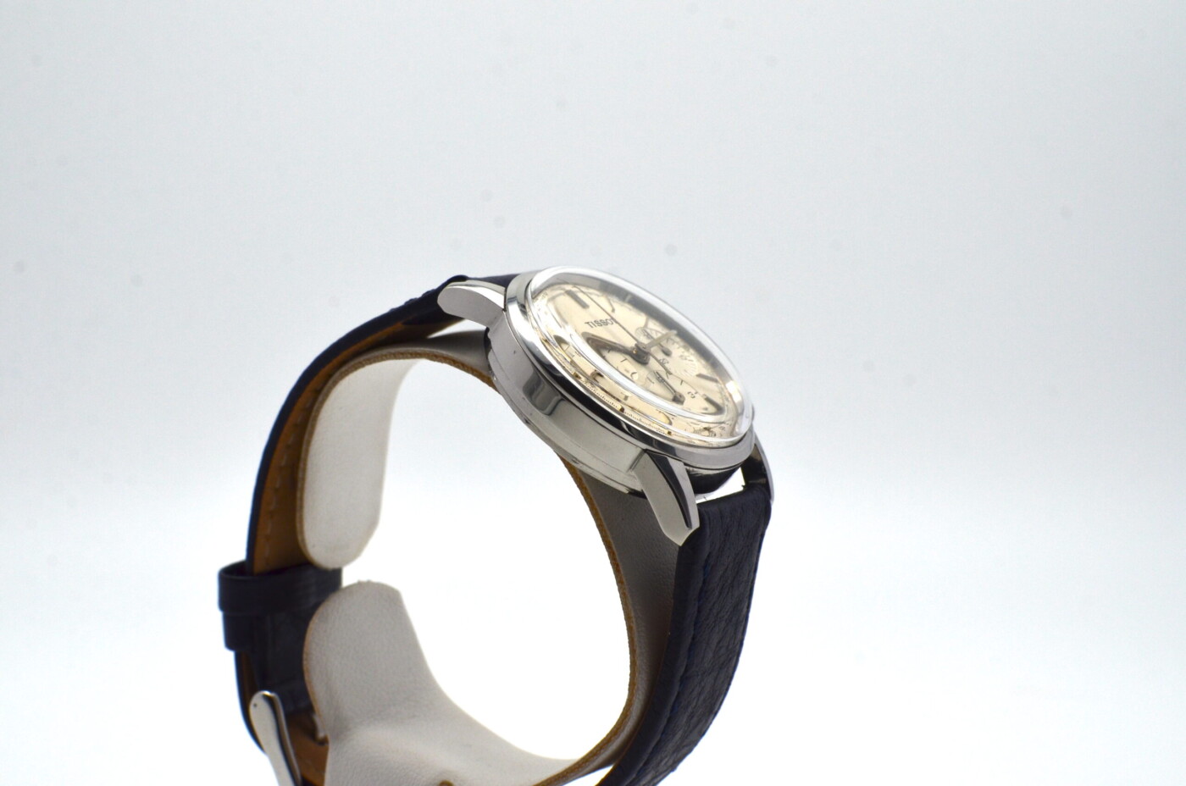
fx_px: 1726
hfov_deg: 37.9
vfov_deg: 25.7
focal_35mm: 52
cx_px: 593
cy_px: 393
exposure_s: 1/160
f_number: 10
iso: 400
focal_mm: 35
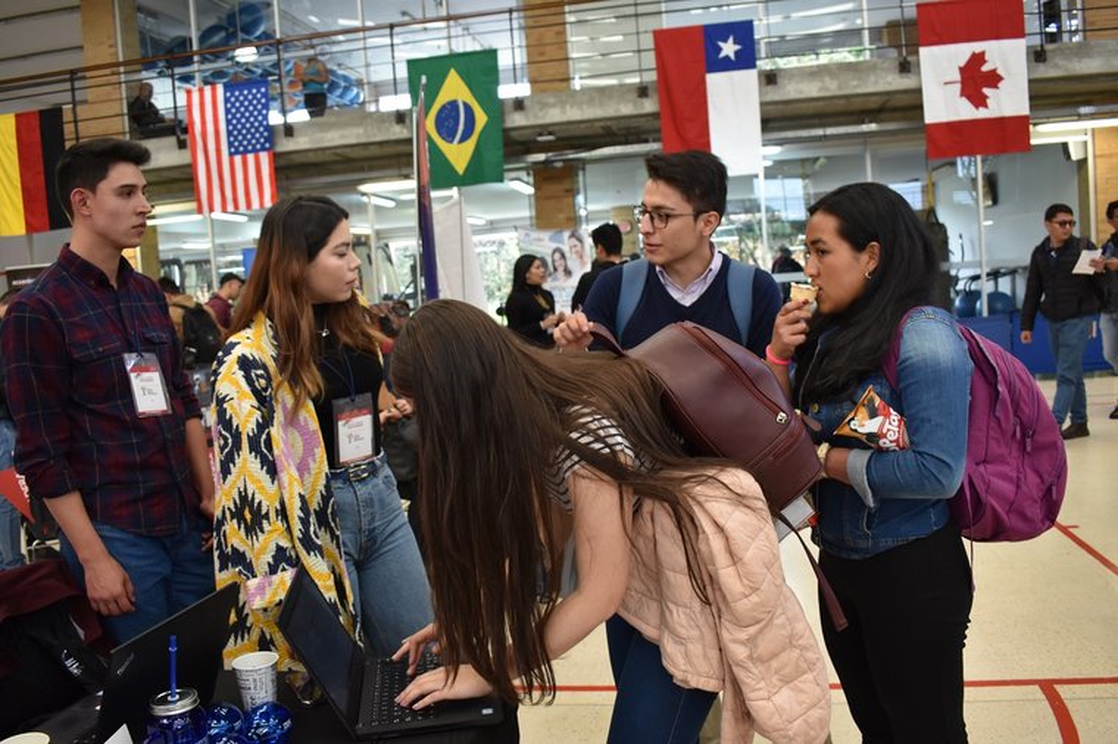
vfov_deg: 43.6
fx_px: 931
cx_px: 559
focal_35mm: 30
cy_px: 372
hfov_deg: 62.0
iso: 800
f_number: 5
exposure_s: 1/100
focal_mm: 20
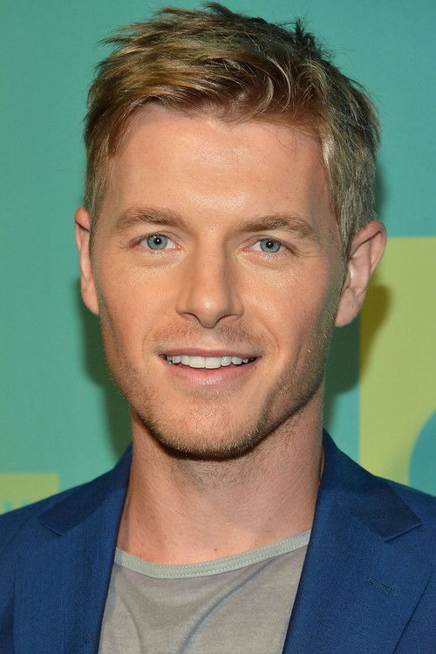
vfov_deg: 17.1
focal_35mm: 120
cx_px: 218
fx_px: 2180
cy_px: 327
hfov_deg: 11.4
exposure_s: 1/250
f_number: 7.1
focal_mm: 120
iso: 800
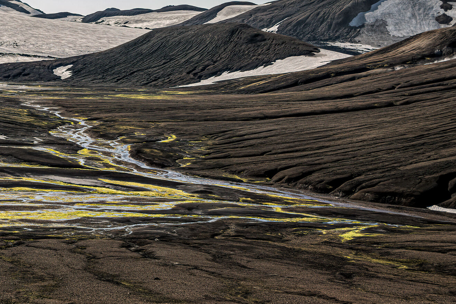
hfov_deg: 22.3
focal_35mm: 89
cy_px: 64
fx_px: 1127
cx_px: 47
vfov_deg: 15.3
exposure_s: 1/800
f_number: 4
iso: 64
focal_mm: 18.63
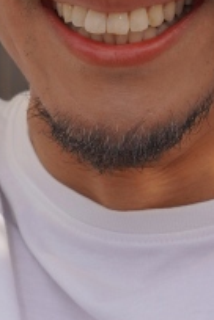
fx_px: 4244
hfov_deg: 2.9
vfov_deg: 4.3
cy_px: 174
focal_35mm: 476
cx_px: 134
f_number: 5.6
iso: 100
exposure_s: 1/160
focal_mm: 54
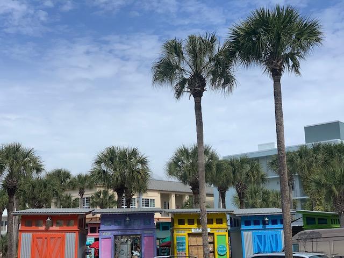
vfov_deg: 28.0
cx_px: 172
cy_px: 129
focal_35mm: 52
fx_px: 517
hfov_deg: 36.8
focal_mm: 6
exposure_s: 1/2283
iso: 16
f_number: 2.4
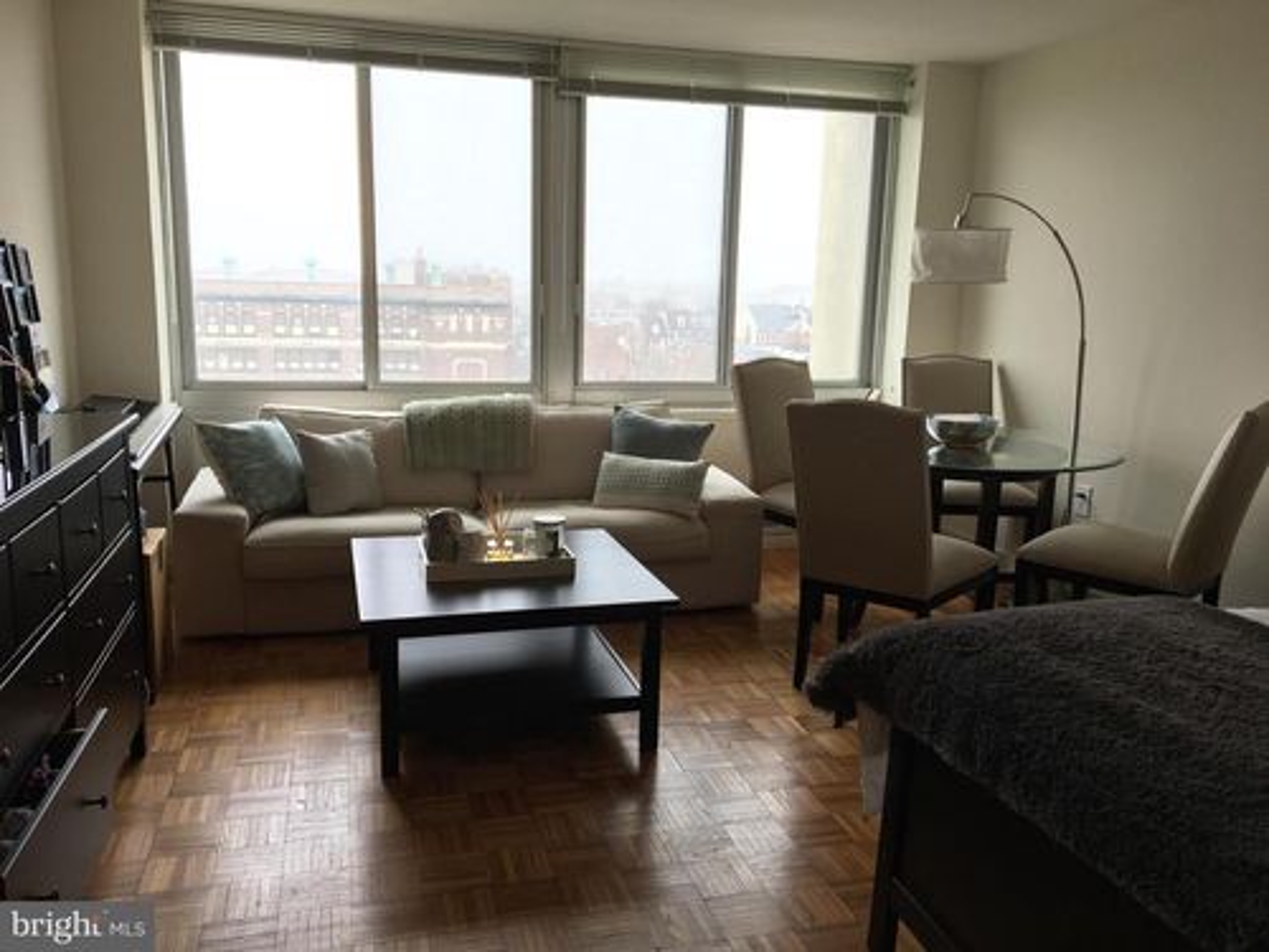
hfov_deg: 61.7
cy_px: 476
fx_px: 1063
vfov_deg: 48.2
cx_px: 634
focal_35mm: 29
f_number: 2.2
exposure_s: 1/30
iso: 25
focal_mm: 4.15
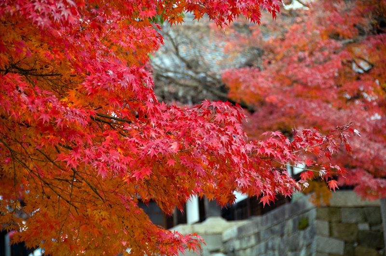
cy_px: 128
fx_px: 1799
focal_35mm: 168
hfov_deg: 12.2
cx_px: 193
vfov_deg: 8.1
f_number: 5.3
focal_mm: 112
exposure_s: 1/100
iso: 200
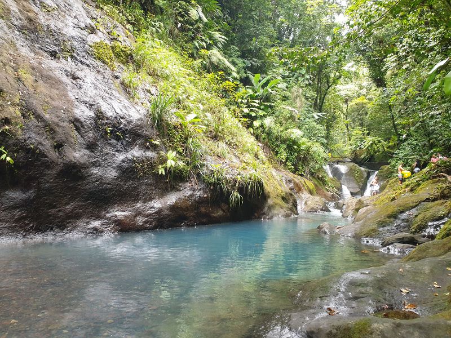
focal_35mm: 26
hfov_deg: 67.3
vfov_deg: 53.1
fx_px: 339
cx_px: 226
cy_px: 169
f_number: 2.4
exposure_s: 1/50
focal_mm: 4.3
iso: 200
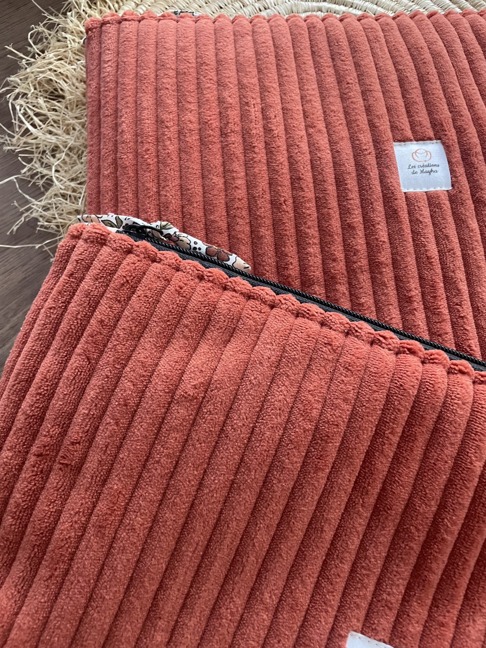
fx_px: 487
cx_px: 243
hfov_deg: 53.1
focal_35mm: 26
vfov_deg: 67.3
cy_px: 324
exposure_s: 1/60
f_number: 1.6
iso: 320
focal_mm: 4.2
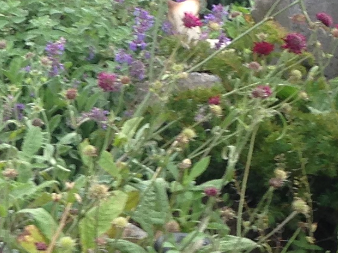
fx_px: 1865
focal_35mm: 191
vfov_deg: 7.8
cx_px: -189
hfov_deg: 10.0
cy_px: 111
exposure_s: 1/146
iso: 50
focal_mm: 4.12
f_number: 2.4
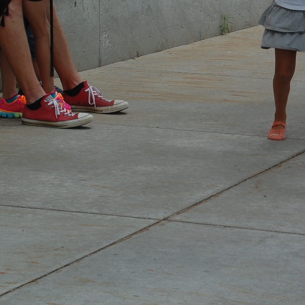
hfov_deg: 8.8
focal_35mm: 195
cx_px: 393
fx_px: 1946
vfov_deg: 9.0
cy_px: 102
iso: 200
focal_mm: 55
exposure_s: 1/320
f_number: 9
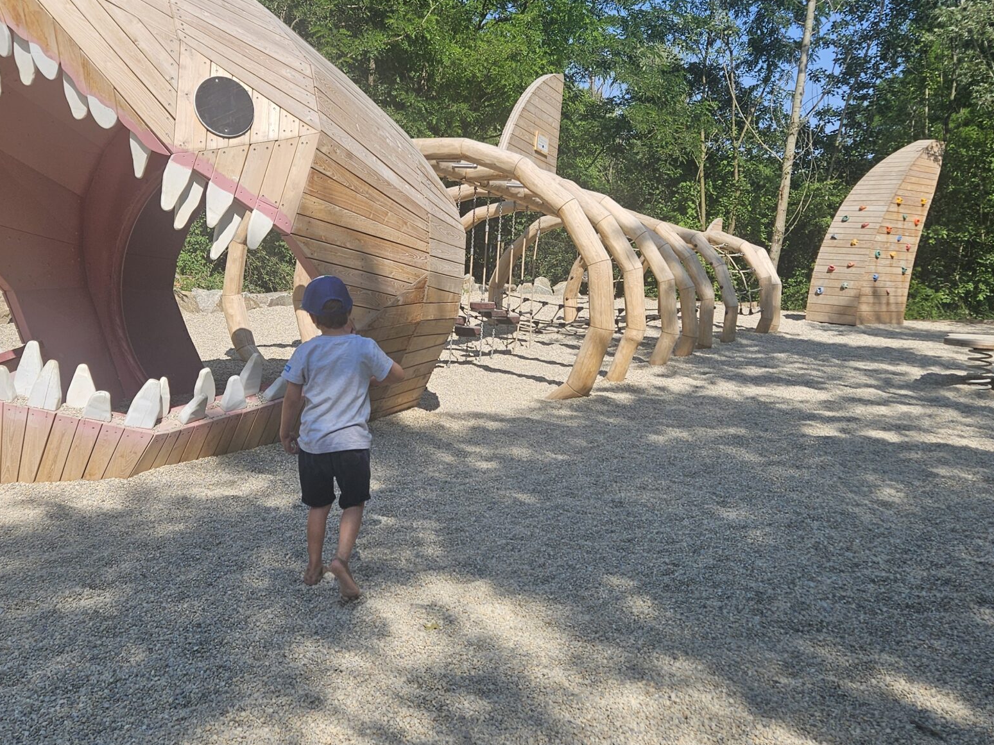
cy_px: 296
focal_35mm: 38
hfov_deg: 48.9
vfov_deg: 37.6
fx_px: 1091
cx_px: 458
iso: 25
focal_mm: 5.4
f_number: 1.8
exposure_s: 1/1920
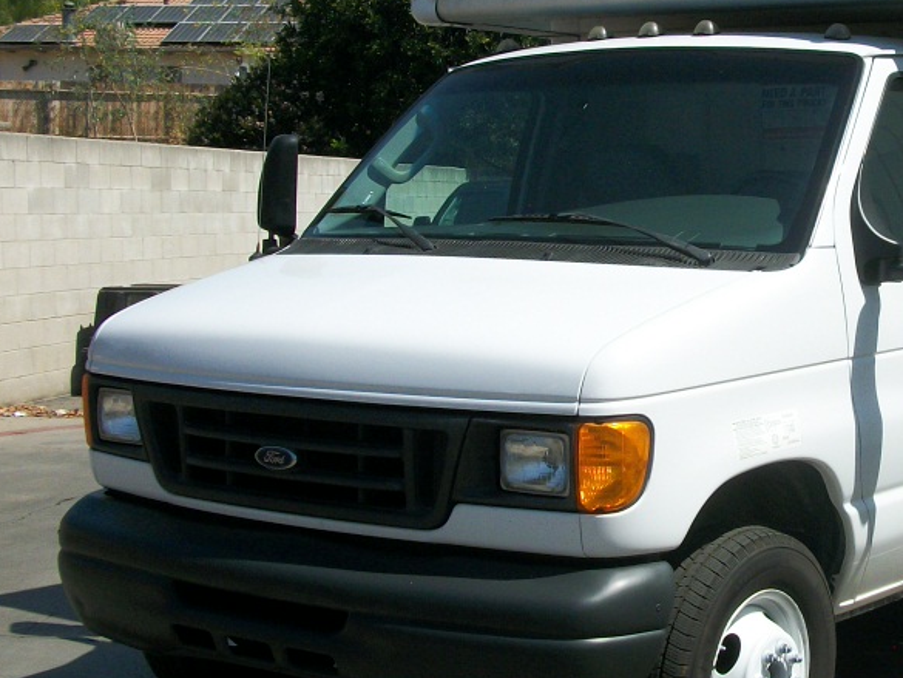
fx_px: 1826
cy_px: 324
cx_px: 804
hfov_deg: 26.9
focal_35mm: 70
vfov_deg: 21.0
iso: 80
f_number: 8.8
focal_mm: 5.7
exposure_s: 1/250
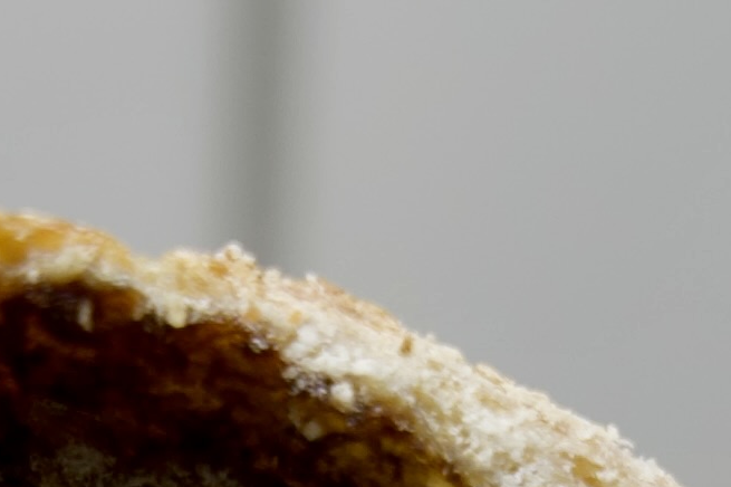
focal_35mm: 185
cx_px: -230
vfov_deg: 7.1
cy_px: 1049
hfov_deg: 10.9
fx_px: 3749
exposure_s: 1/125
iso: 100
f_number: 4
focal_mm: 28.9
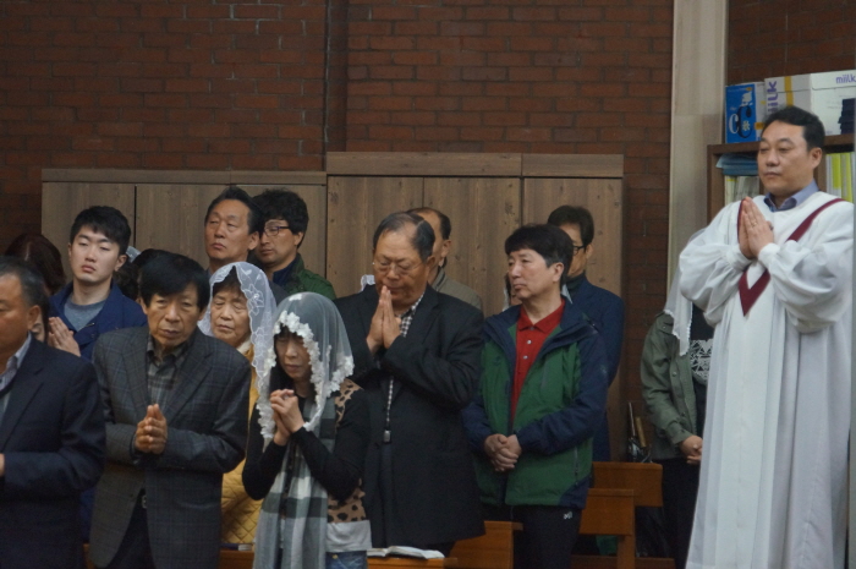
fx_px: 3349
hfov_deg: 14.6
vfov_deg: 9.7
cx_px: 428
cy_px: 284
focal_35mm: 141
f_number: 5.6
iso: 3200
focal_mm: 94
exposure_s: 1/60
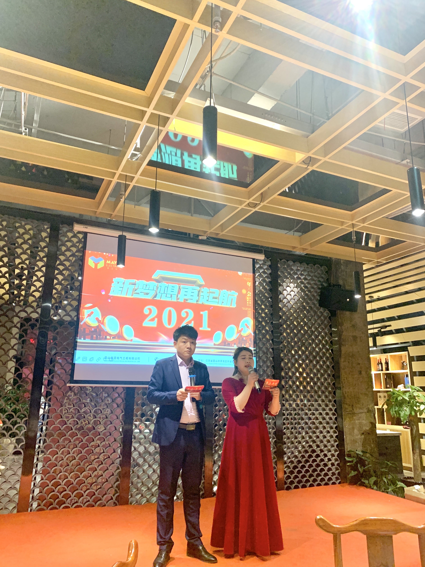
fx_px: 426
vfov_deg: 67.3
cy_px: 284
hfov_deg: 53.1
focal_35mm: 26
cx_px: 212
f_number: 1.8
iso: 250
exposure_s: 1/60
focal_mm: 4.25
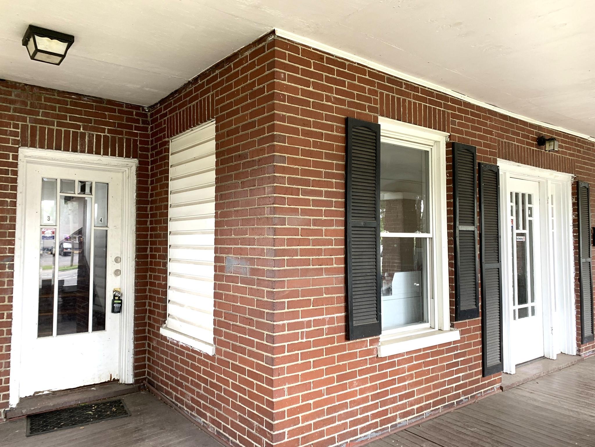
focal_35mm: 26
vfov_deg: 53.1
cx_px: 298
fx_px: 447
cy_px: 224
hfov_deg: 67.3
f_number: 1.8
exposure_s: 1/84
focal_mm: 4.25
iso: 100
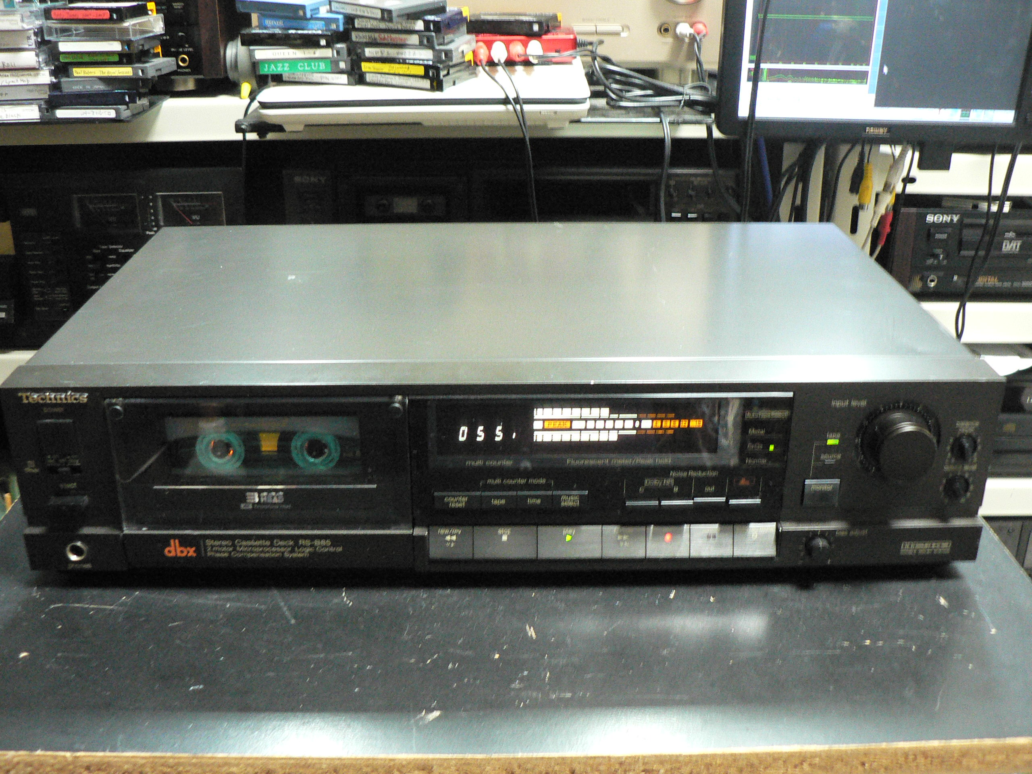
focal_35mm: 36
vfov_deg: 39.7
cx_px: 516
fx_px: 1073
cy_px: 387
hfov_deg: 51.4
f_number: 2.8
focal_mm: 6
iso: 400
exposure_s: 1/8
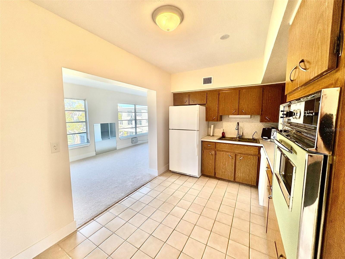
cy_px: 130
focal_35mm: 14
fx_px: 140
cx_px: 172
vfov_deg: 85.7
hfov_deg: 102.1
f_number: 2.2
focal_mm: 2.22
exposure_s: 1/129
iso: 125
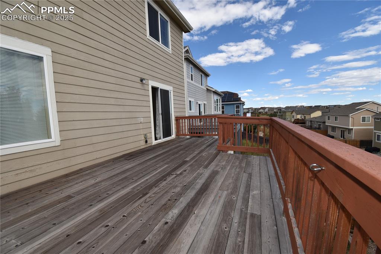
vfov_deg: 77.3
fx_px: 159
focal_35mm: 15
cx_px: 190
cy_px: 127
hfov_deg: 100.4
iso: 100
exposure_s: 1/200
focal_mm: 10
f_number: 9
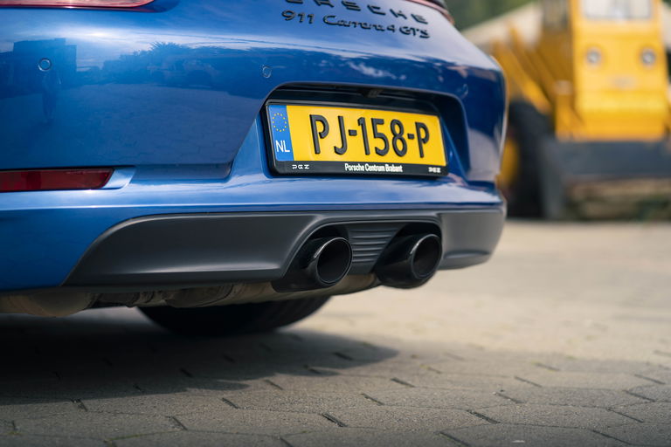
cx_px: 336
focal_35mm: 85
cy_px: 224
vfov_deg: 16.1
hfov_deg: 23.9
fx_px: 1584
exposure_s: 1/800
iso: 160
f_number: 2.5
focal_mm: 85
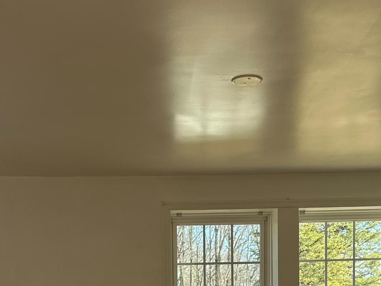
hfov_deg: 29.3
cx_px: 149
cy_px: 358
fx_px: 727
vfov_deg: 20.6
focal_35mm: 66
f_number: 1.78
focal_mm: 6.86
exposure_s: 1/343
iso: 80
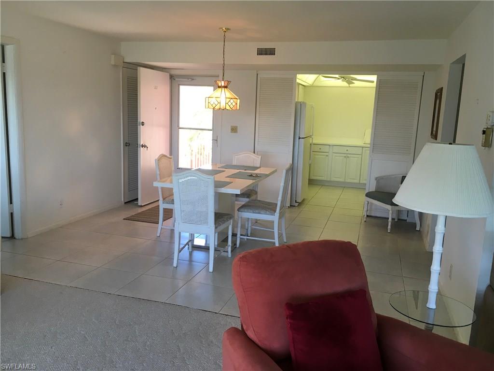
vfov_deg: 48.2
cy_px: 186
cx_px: 247
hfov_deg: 61.7
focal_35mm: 29
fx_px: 414
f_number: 2.2
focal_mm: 4.15
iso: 25
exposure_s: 1/30
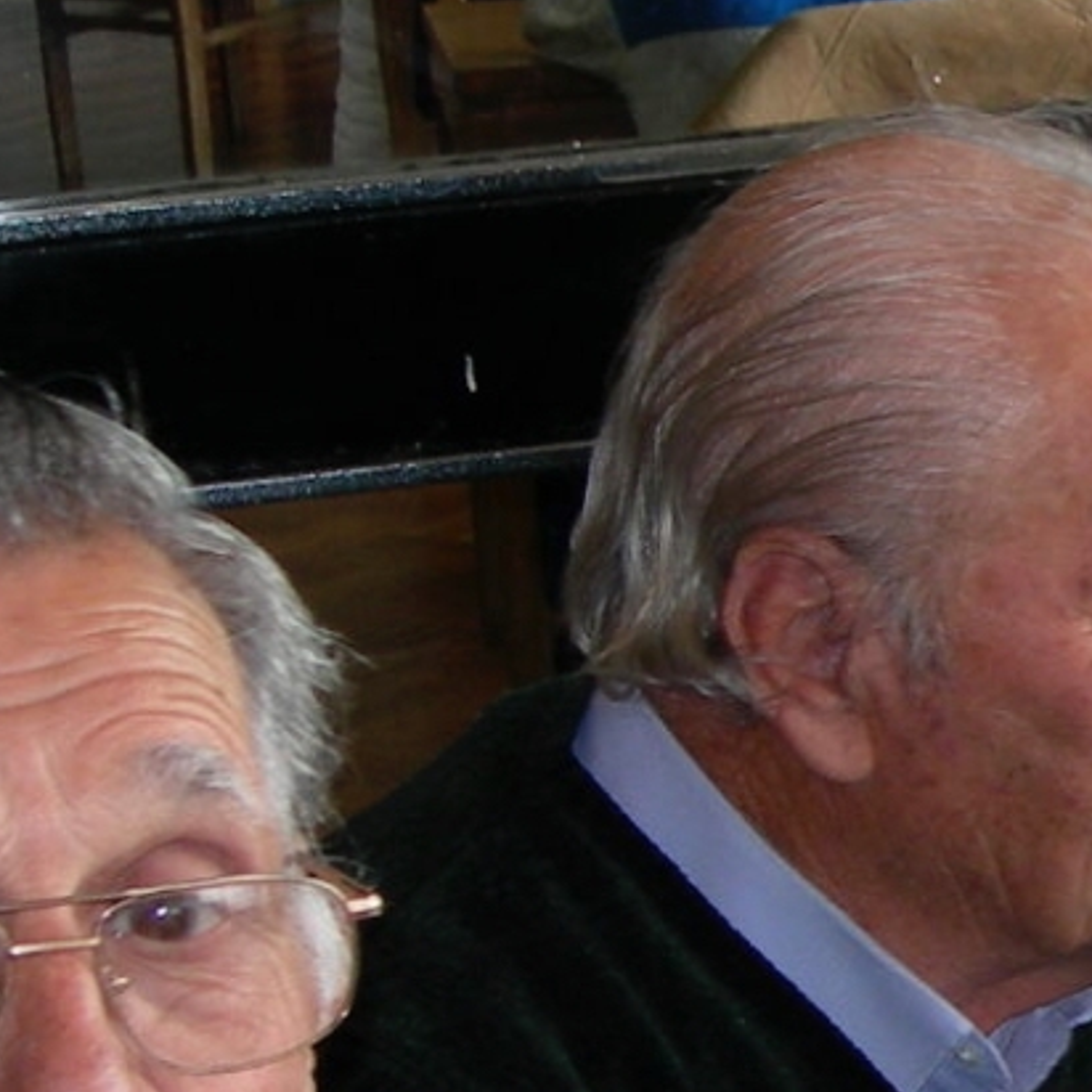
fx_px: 5782
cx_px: 2000
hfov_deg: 10.2
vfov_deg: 10.8
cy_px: 546
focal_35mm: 162
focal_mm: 7.8
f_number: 2.8
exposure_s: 1/30
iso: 50
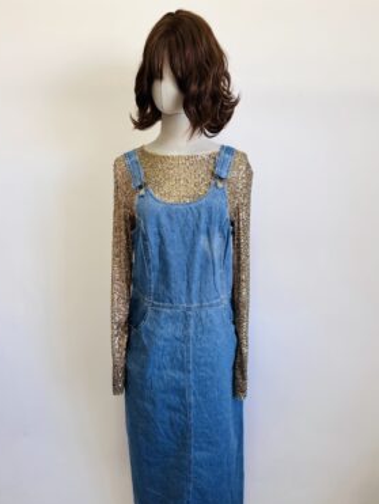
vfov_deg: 63.3
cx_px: 183
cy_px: 270
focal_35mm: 28
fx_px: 408
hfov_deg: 49.8
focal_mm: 5.96
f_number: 1.6
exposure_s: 1/60
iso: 80
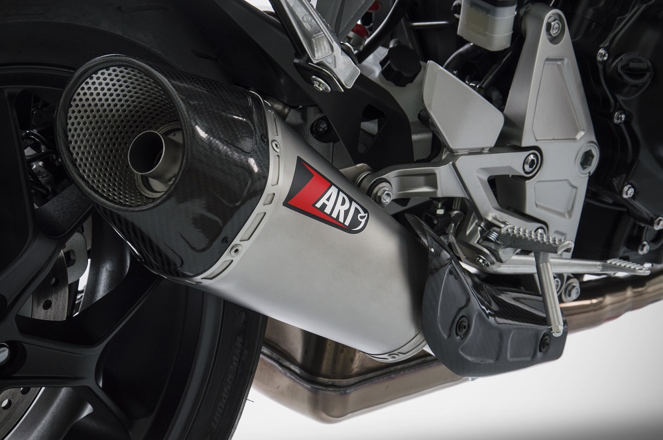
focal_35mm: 105
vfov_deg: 13.0
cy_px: 220
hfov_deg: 19.5
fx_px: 1931
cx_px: 332
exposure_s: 1/60
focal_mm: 70
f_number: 8
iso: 400
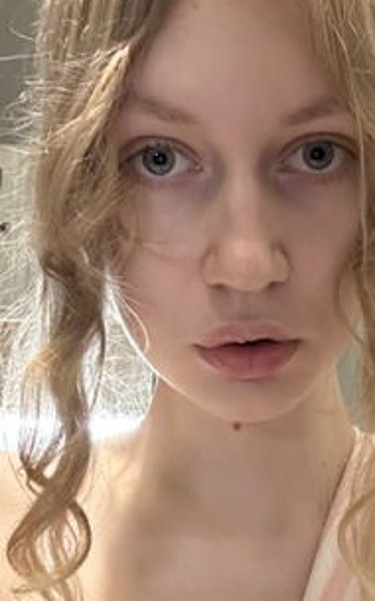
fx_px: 1049
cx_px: 292
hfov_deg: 20.1
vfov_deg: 31.9
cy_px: 380
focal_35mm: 64
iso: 500
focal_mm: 2.69
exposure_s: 1/25
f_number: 1.9
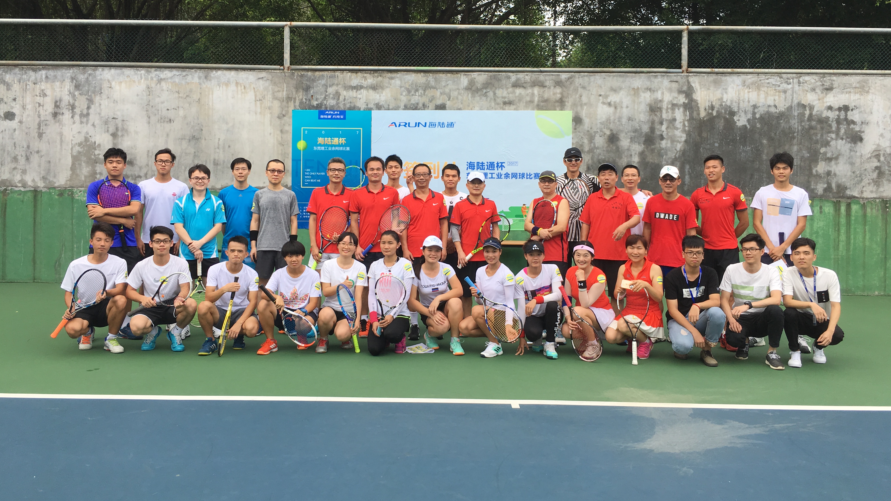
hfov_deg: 61.0
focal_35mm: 32
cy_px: 205
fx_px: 756
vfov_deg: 36.6
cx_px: 448
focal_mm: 4.15
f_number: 2.2
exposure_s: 1/427
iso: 25
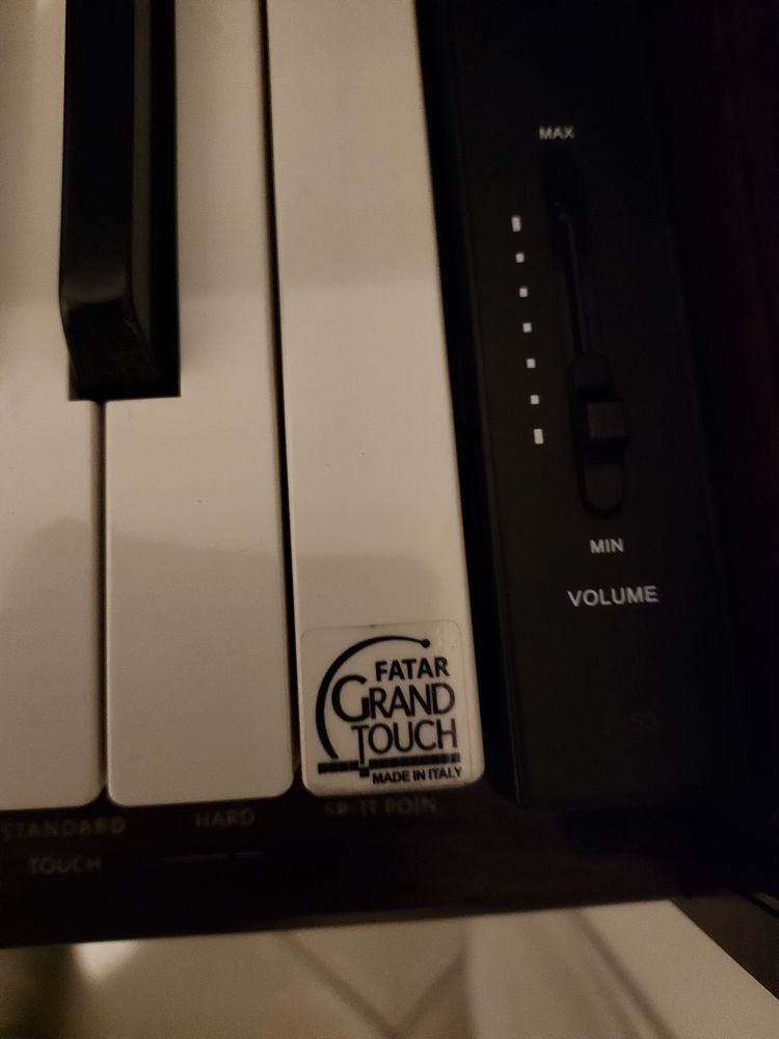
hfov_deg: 56.8
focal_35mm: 24
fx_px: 720
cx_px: 390
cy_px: 520
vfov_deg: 71.6
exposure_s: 1/15
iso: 1600
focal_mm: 4.6
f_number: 1.8
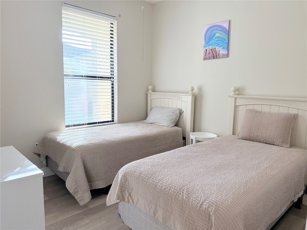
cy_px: 115
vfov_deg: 56.8
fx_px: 213
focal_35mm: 24
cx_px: 154
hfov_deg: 71.6
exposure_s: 1/212
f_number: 1.78
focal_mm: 6.76
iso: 125
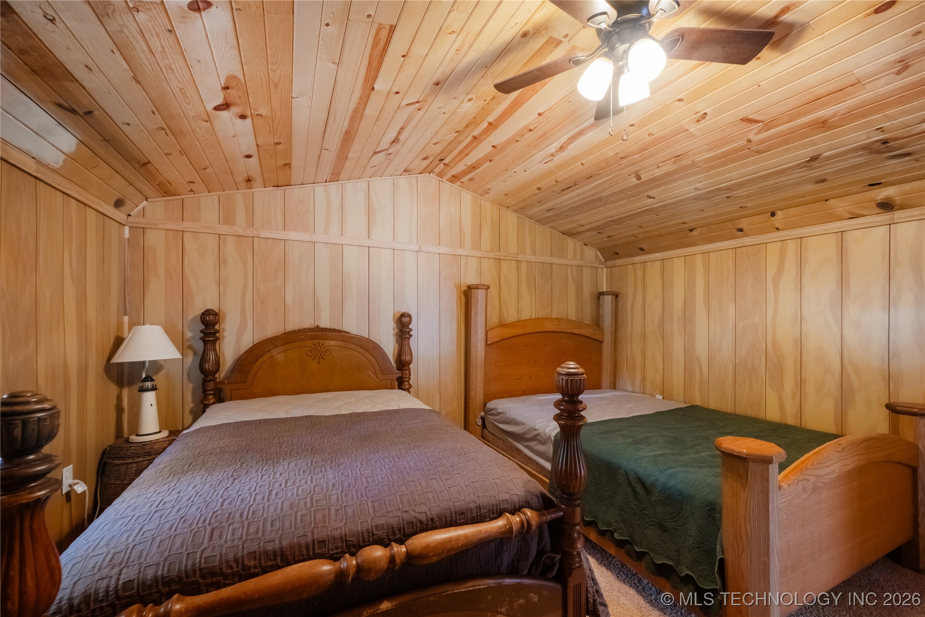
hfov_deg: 104.3
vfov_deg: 81.2
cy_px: 308
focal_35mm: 14
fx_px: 360
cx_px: 462
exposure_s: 1/4
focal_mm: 14
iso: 1250
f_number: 11
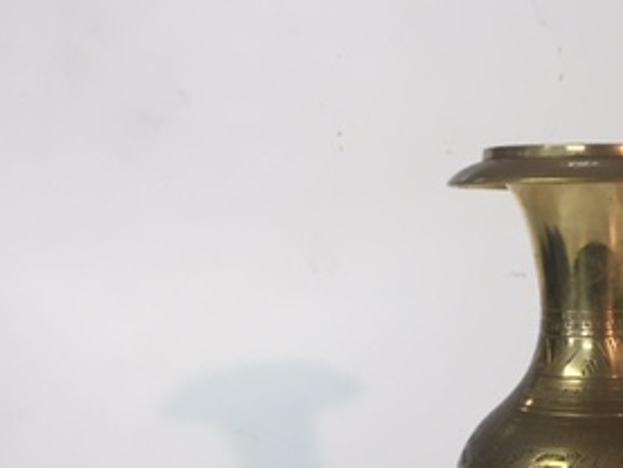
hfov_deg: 27.4
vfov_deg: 20.9
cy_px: 515
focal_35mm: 67
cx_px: 619
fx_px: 1206
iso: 32
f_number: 2.2
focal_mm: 4.15
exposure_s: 1/33
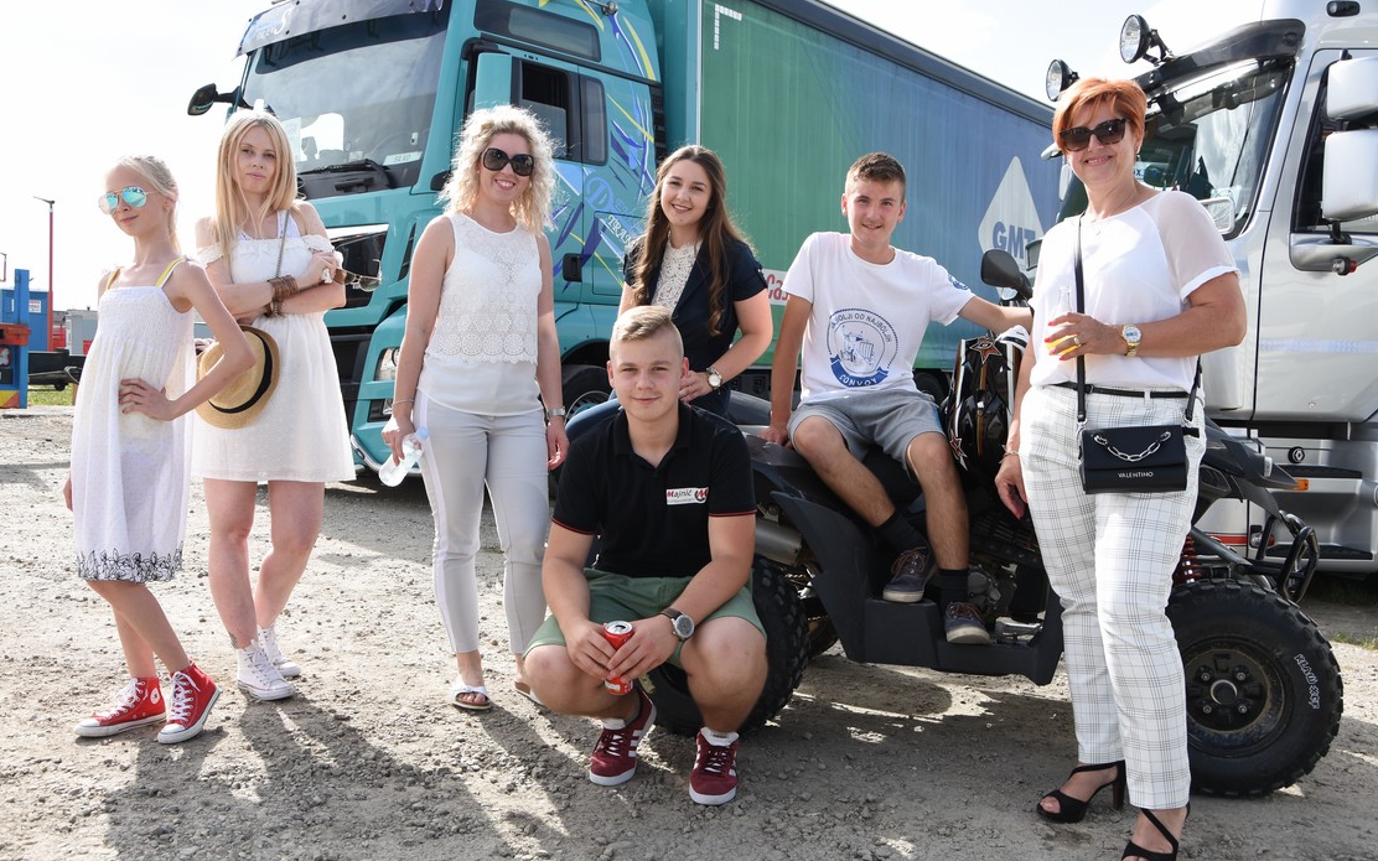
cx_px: 690
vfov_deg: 37.3
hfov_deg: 56.7
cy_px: 411
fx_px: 1277
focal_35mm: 34
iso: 100
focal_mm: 22
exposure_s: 1/160
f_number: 7.1
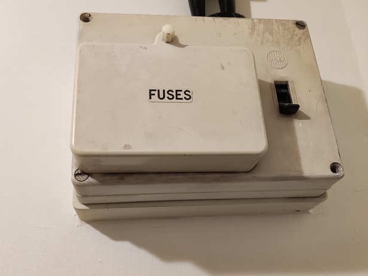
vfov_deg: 41.6
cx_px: 177
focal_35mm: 34
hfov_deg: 53.9
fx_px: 361
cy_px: 165
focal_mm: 4.74
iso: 427
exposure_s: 1/50
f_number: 1.79
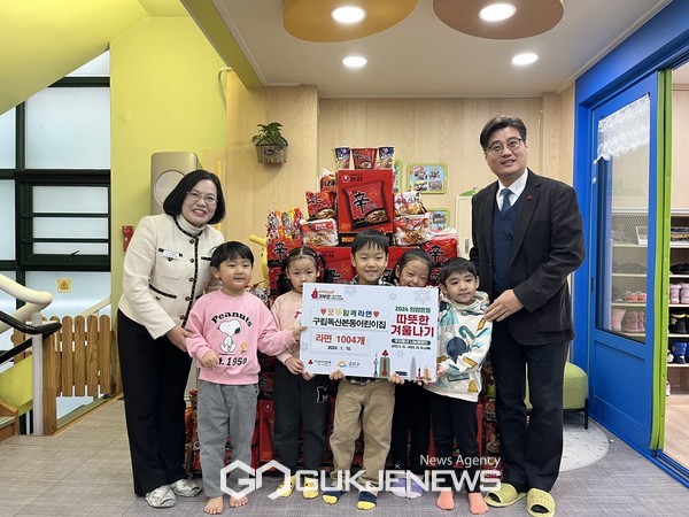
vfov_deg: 53.1
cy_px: 258
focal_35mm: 26
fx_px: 518
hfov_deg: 67.3
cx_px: 344
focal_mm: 5.1
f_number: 1.6
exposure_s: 1/60
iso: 160
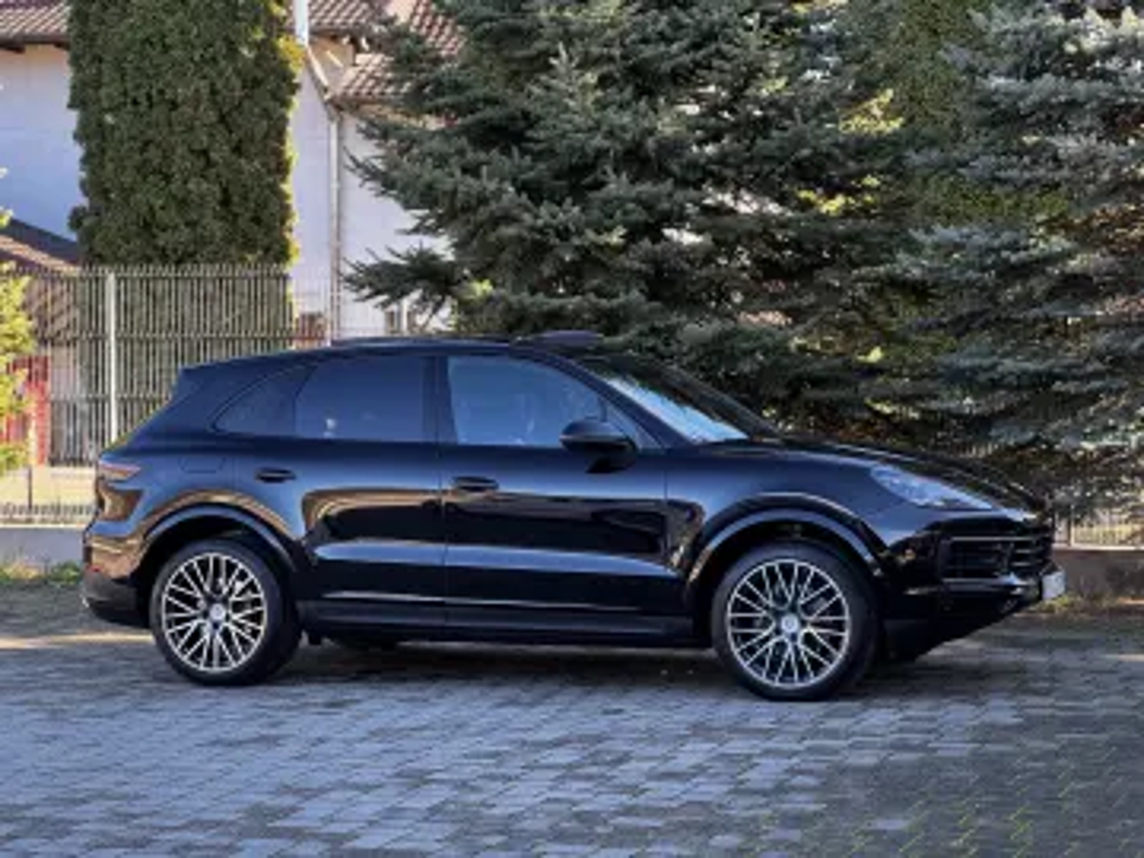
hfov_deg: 25.3
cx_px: 572
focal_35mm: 77
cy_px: 429
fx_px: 2545
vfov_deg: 19.1
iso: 80
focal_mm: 9
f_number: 2.8
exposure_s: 1/99
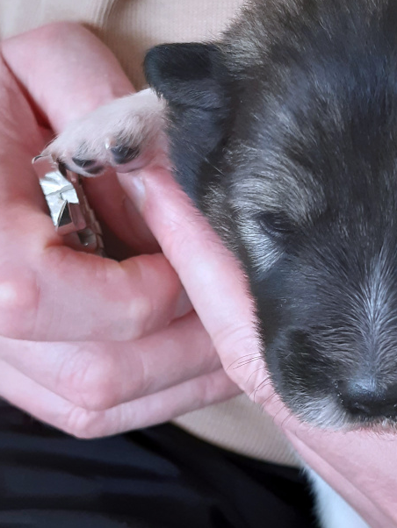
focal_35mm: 49
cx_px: 319
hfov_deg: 29.0
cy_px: 362
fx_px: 749
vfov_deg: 38.4
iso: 100
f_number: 1.7
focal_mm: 3.92
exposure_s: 1/50
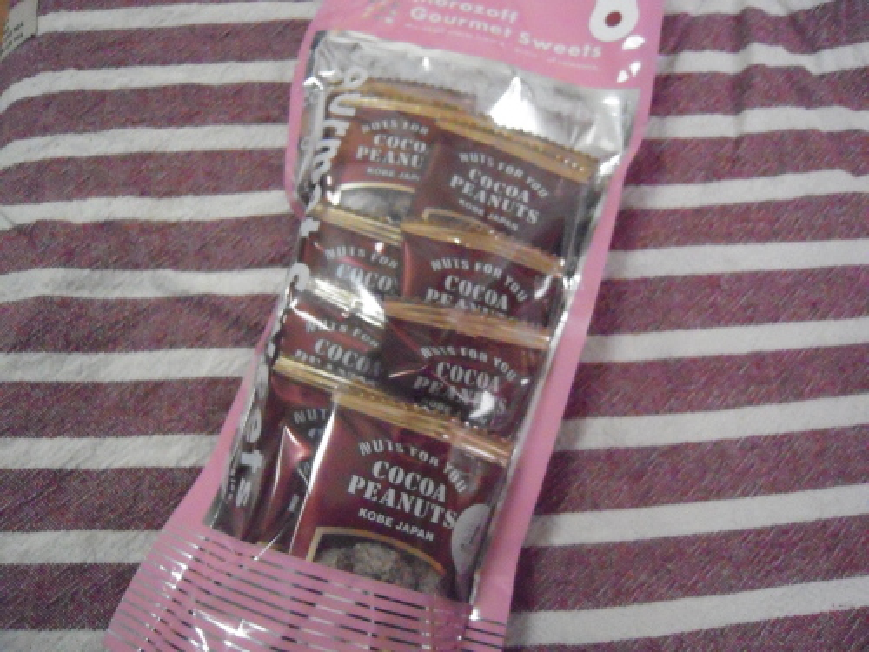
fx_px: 703
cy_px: 326
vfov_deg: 49.7
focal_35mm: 28
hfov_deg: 63.4
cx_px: 434
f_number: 2.7
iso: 3200
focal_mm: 5
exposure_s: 1/200
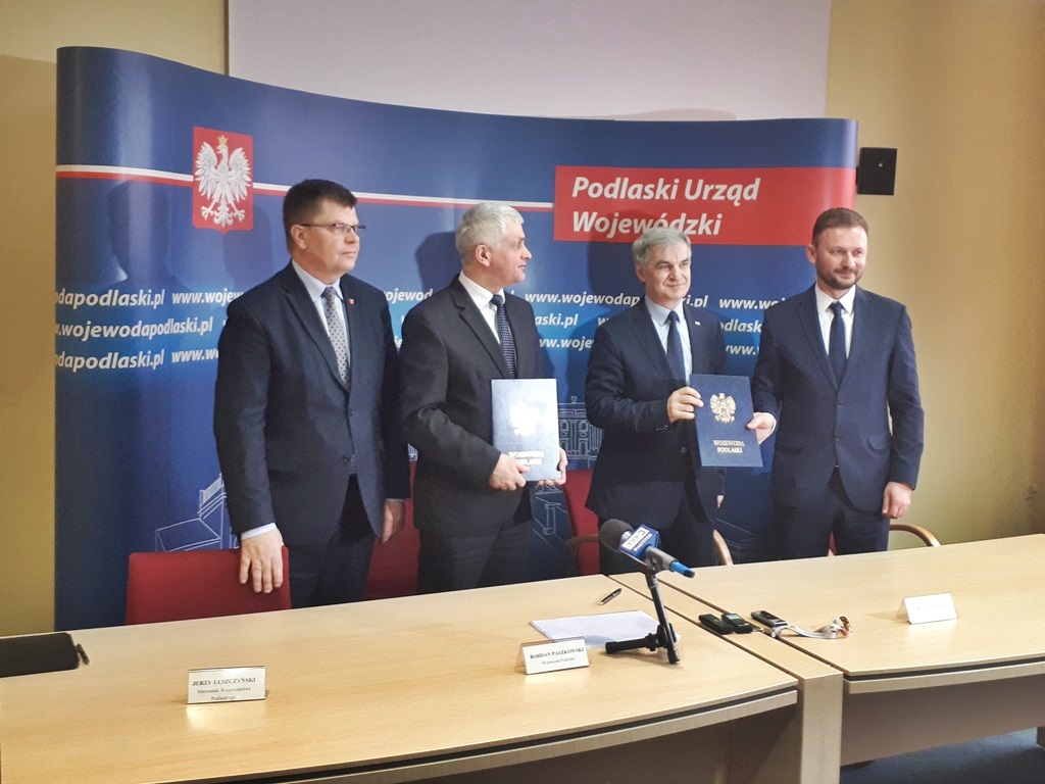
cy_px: 392
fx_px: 815
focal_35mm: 27
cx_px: 522
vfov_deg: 51.4
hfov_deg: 65.3
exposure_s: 1/17
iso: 200
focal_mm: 3.6
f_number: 1.9
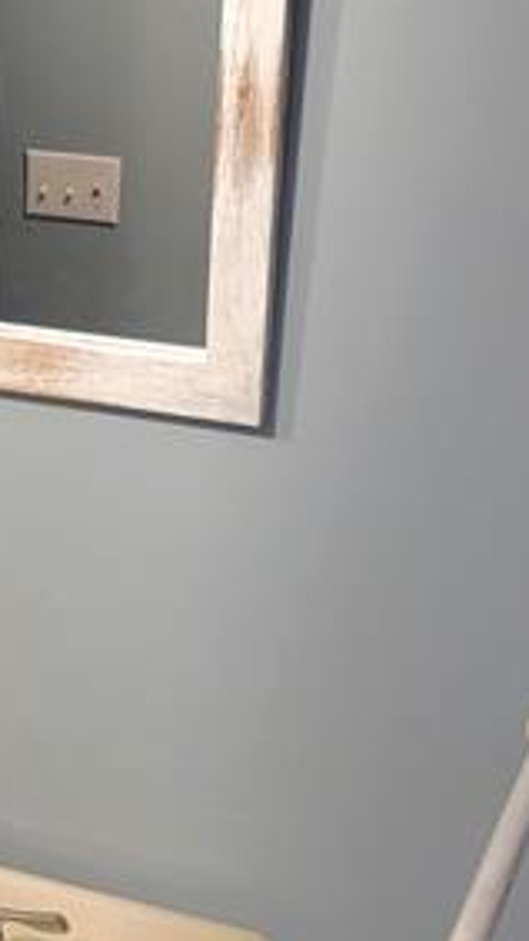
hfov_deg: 14.9
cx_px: -173
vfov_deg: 27.5
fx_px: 1922
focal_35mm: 77
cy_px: 529
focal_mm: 5.4
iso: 250
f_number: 1.8
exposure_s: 1/60.2
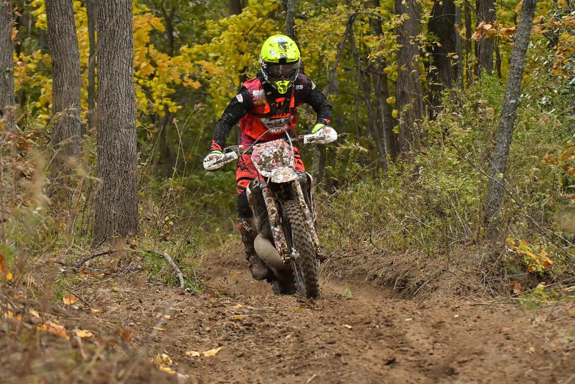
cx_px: 288
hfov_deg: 13.4
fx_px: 2444
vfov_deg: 9.0
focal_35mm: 153
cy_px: 192
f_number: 5
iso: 2000
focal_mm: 102
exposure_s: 1/1250
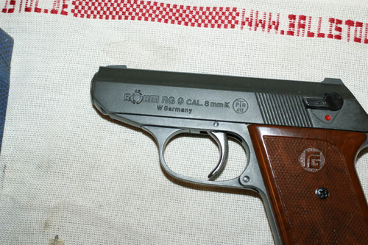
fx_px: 460
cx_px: 184
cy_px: 122
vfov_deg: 29.8
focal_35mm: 45
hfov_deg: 43.6
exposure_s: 1/60
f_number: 7.1
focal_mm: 30
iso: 400
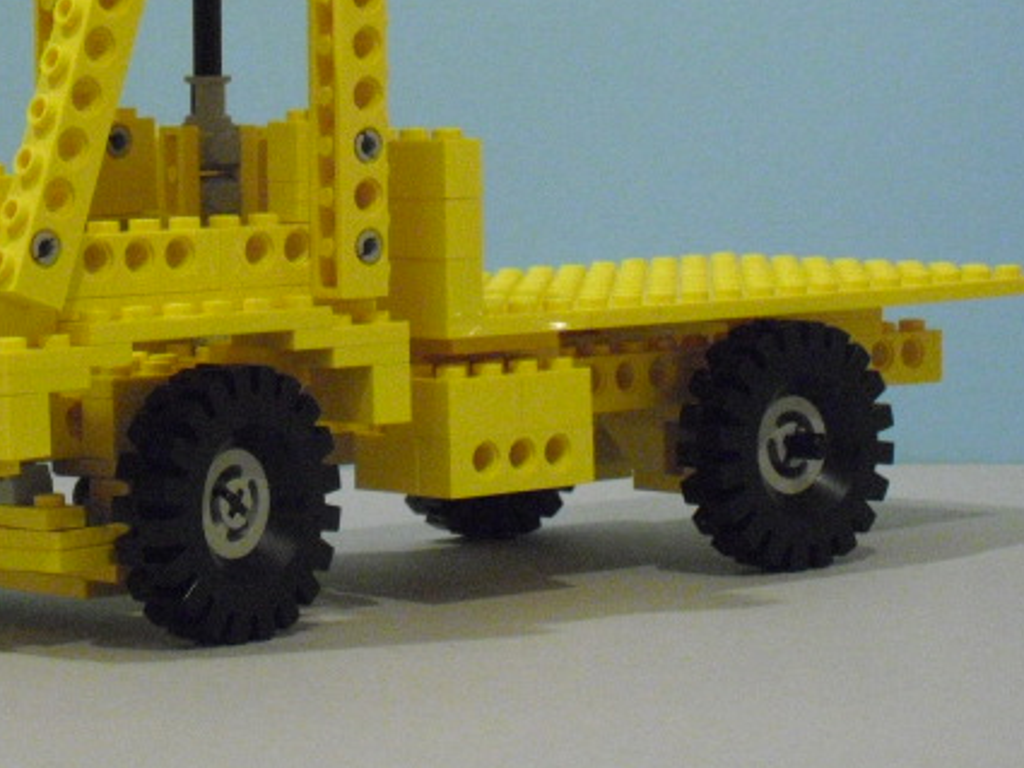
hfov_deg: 12.3
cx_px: 345
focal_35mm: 161
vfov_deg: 9.2
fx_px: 4764
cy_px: 200
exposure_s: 1/15
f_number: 5.6
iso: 800
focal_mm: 18.9
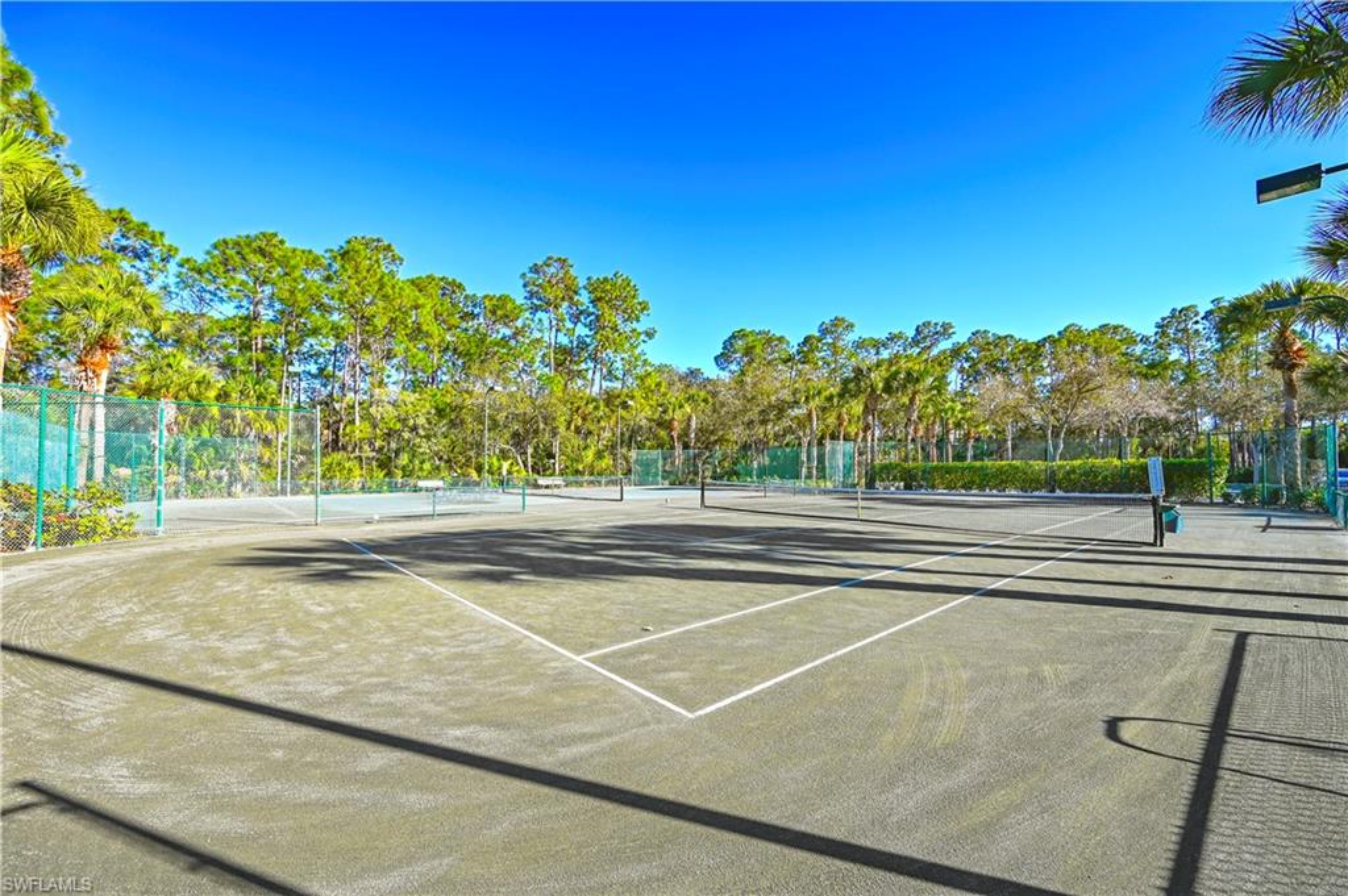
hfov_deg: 104.3
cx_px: 674
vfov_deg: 81.1
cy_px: 448
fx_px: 524
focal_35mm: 14
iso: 100
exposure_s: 1/320
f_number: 6.3
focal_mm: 14
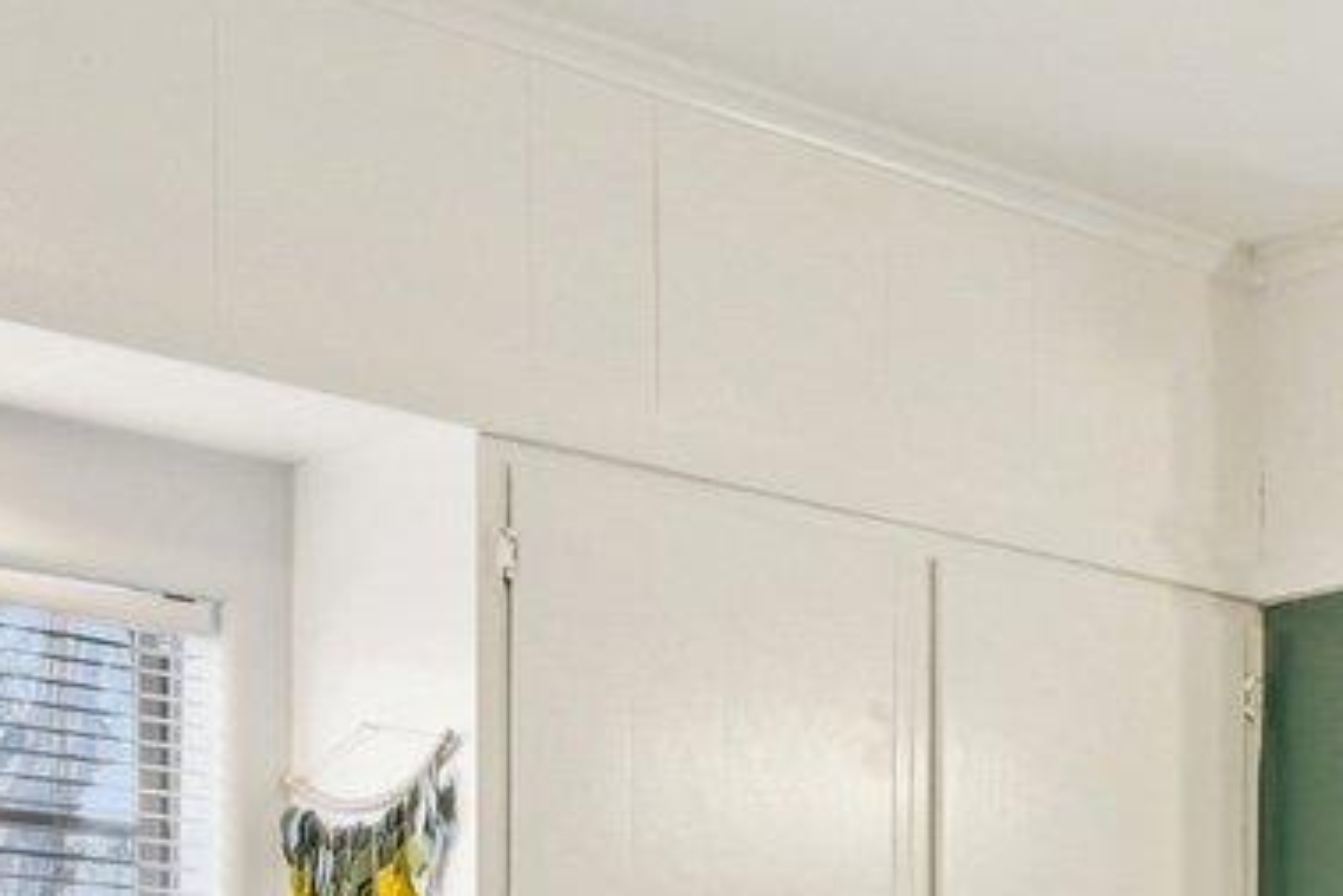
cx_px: 1797
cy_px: 1188
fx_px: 3023
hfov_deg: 22.2
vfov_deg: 15.9
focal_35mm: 81
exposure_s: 1/10
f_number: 8
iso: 400
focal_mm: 10
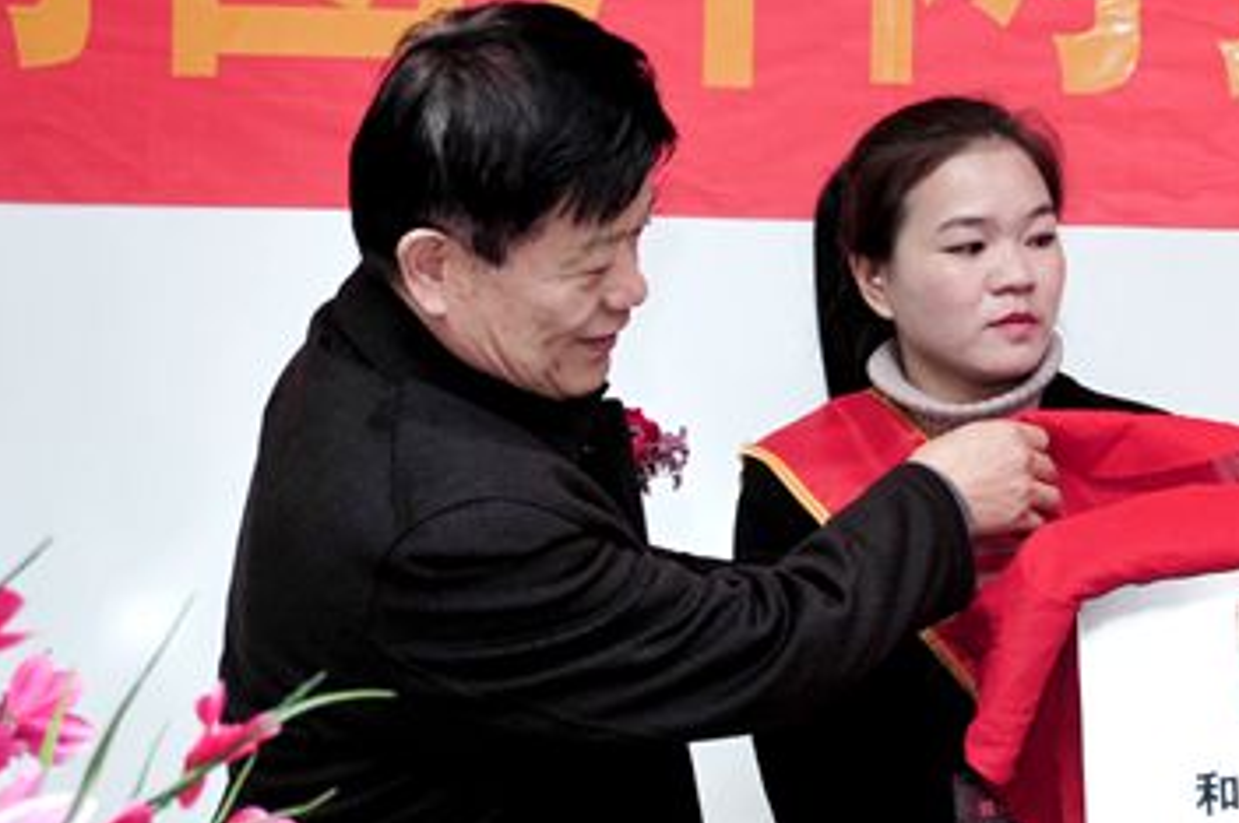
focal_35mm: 109
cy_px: 496
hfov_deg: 18.0
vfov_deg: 12.5
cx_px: 1404
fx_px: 3748
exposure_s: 1/80
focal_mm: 32
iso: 640
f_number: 2.8
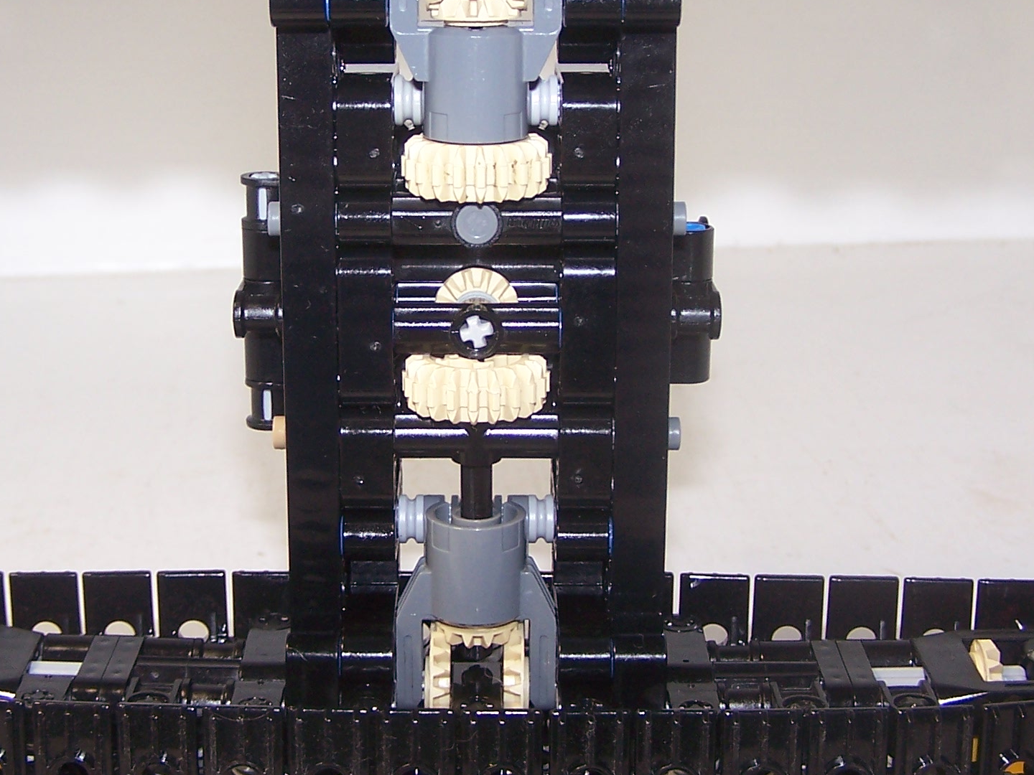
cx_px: 471
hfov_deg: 28.5
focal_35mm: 68
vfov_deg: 21.5
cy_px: 260
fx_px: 2031
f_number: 2.8
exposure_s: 1/60
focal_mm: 6.3
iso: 80
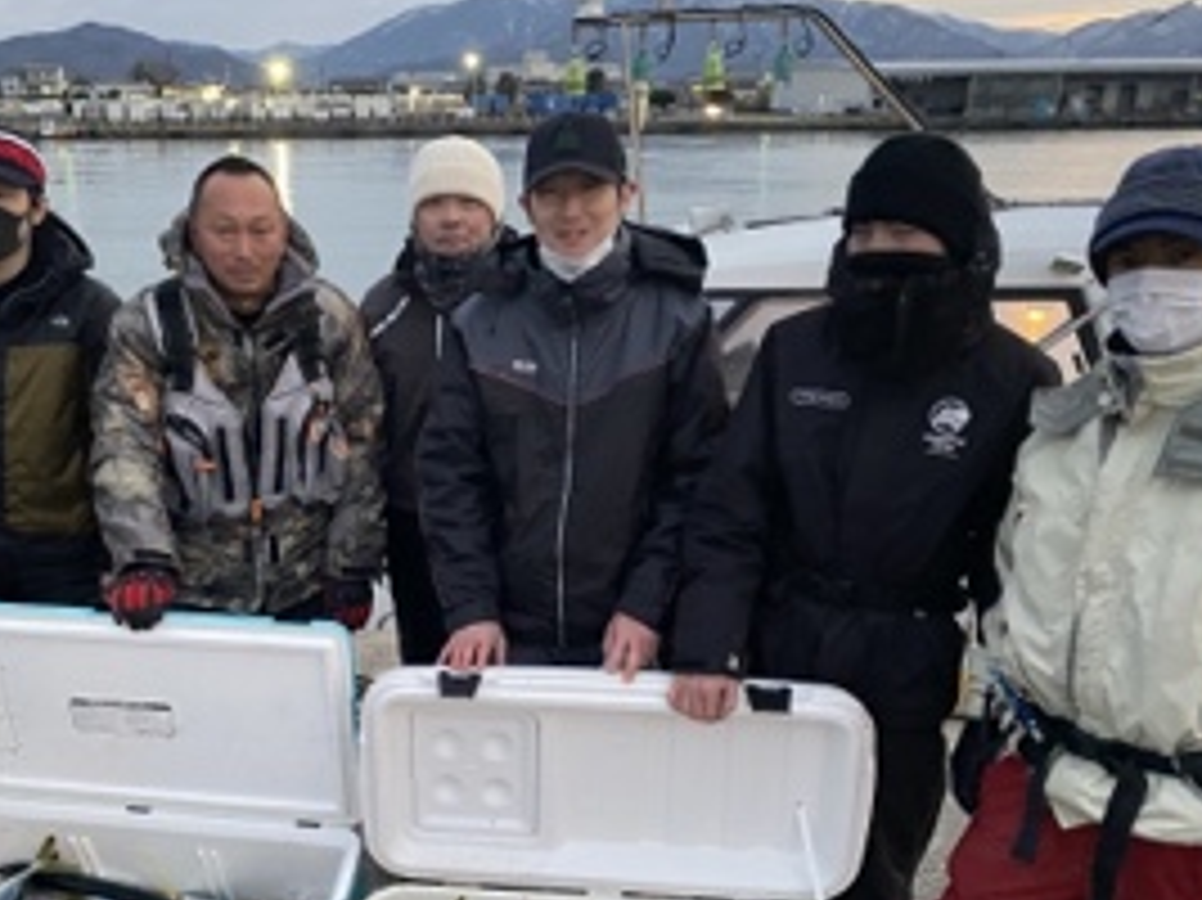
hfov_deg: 47.3
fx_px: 1354
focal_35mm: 39
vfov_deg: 36.6
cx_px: 423
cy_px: 554
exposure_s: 1/30
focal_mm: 4.25
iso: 1000
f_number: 1.8
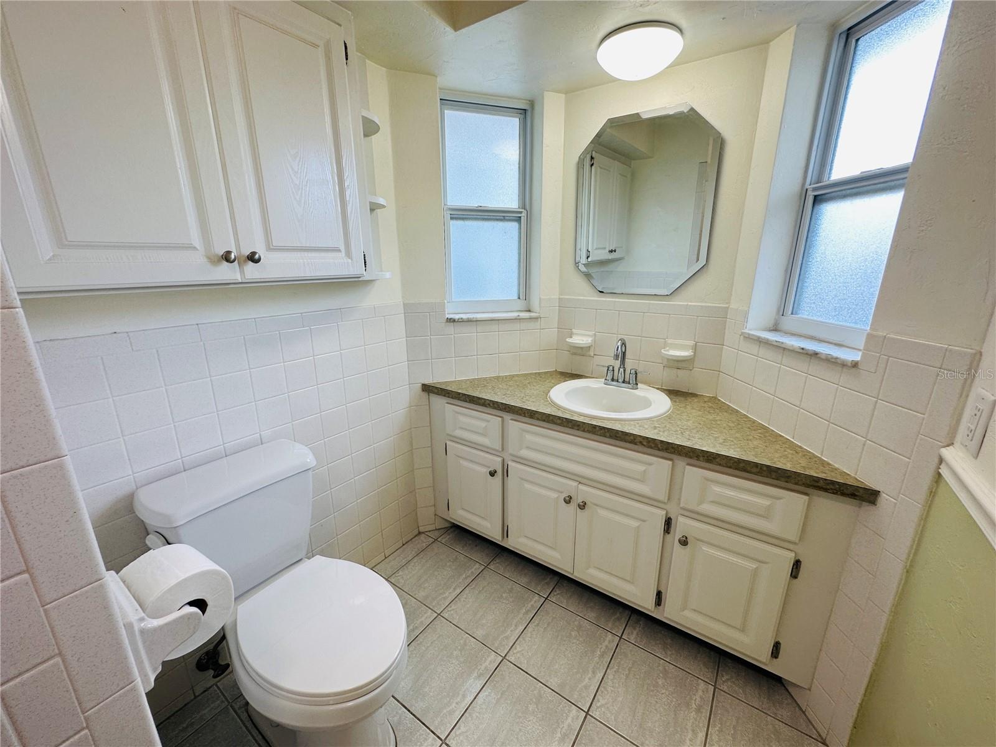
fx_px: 403
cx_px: 498
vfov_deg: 85.7
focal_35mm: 14
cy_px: 374
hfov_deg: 102.1
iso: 80
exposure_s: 1/120
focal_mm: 2.22
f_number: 2.2
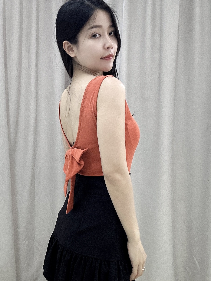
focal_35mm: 37
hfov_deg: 38.6
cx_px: 90
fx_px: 301
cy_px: 169
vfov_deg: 49.8
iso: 100
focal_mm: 2.69
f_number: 1.9
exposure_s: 1/50
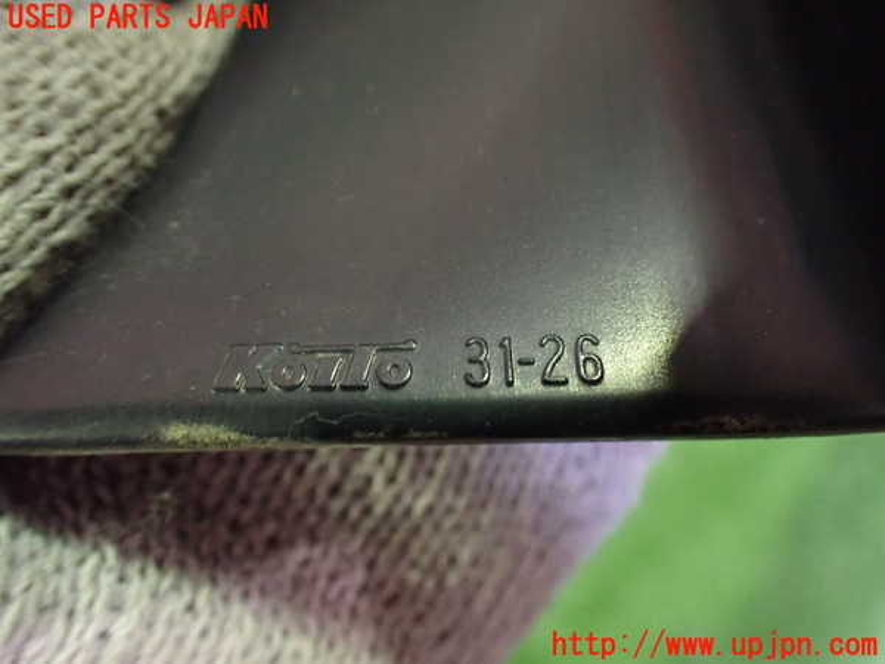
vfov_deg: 46.8
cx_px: 442
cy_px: 332
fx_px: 767
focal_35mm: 30
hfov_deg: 60.0
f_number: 2.3
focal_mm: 5.4
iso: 1000
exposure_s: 1/30
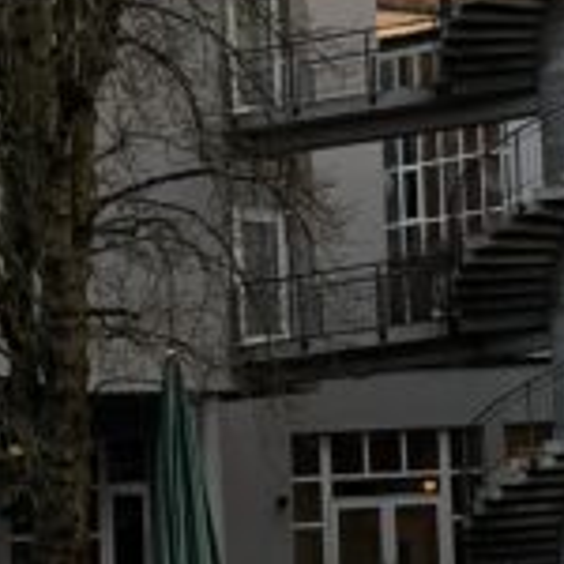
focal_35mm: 179
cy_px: 30
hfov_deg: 9.7
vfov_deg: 9.7
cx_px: 650
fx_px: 3300
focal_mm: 5.1
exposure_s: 1/301
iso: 50
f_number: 1.6
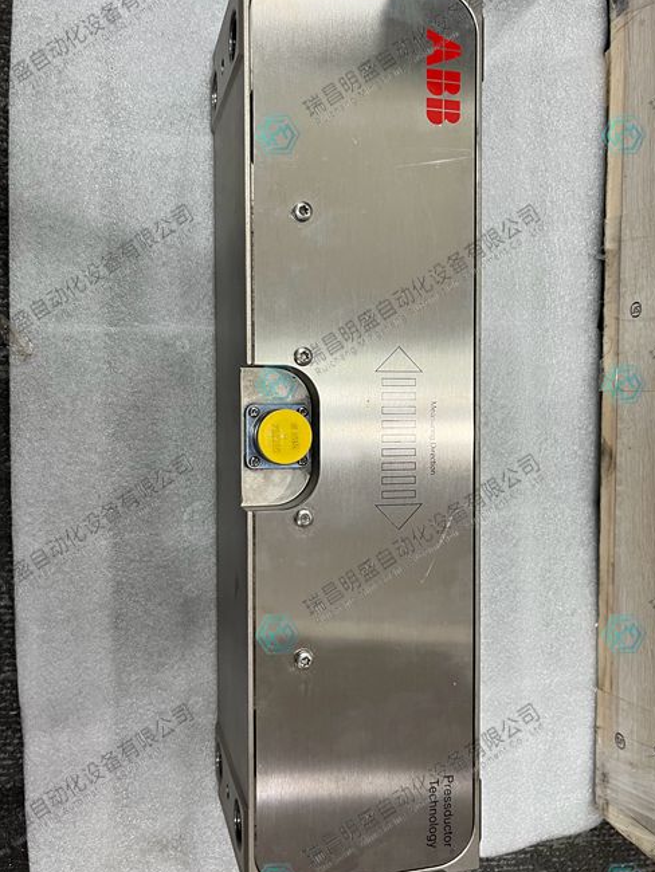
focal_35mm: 30
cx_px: 311
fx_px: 756
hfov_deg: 46.8
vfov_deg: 59.9
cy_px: 427
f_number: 1.6
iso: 80
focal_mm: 5.1
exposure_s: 1/50
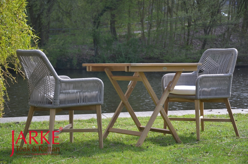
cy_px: 82
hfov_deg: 22.0
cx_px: 124
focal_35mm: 93
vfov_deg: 14.6
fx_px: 639
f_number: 5.3
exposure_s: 1/200
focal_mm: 62
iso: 200
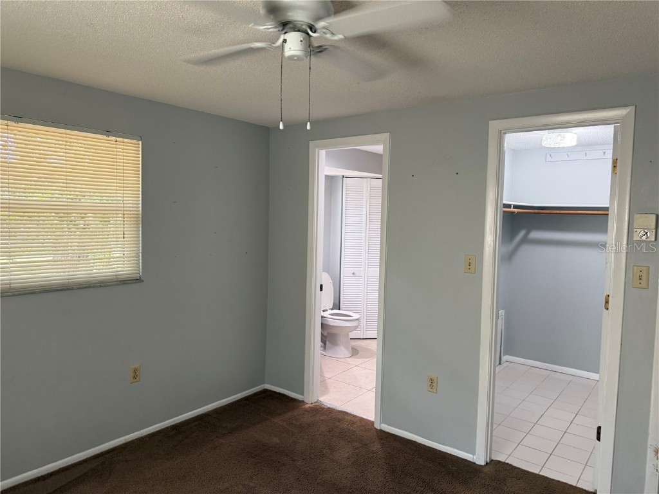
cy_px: 247
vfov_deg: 56.8
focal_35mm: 24
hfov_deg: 71.6
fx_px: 457
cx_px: 330
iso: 250
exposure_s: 1/120
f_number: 1.78
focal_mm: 6.76
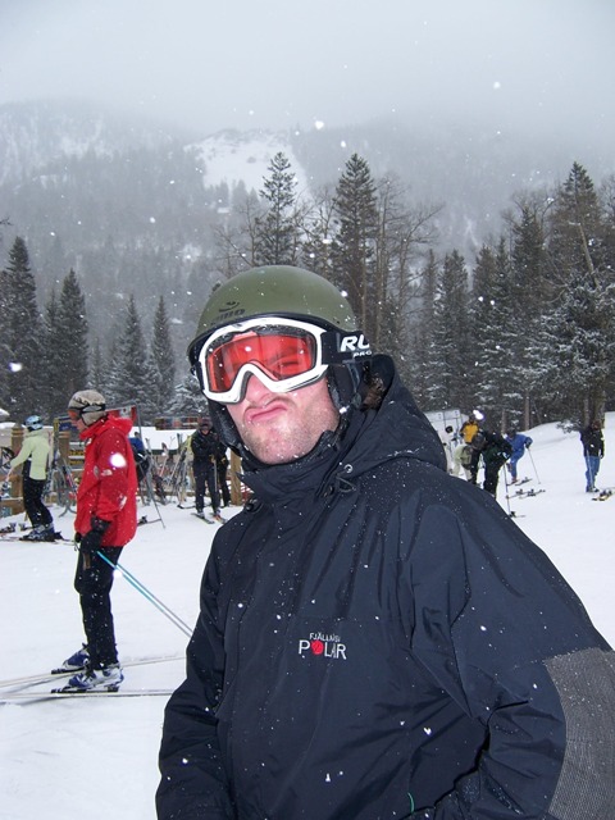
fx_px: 782
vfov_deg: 55.4
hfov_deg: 42.9
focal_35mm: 33
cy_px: 410
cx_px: 308
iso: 80
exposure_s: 1/1000
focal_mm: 5.5
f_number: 4
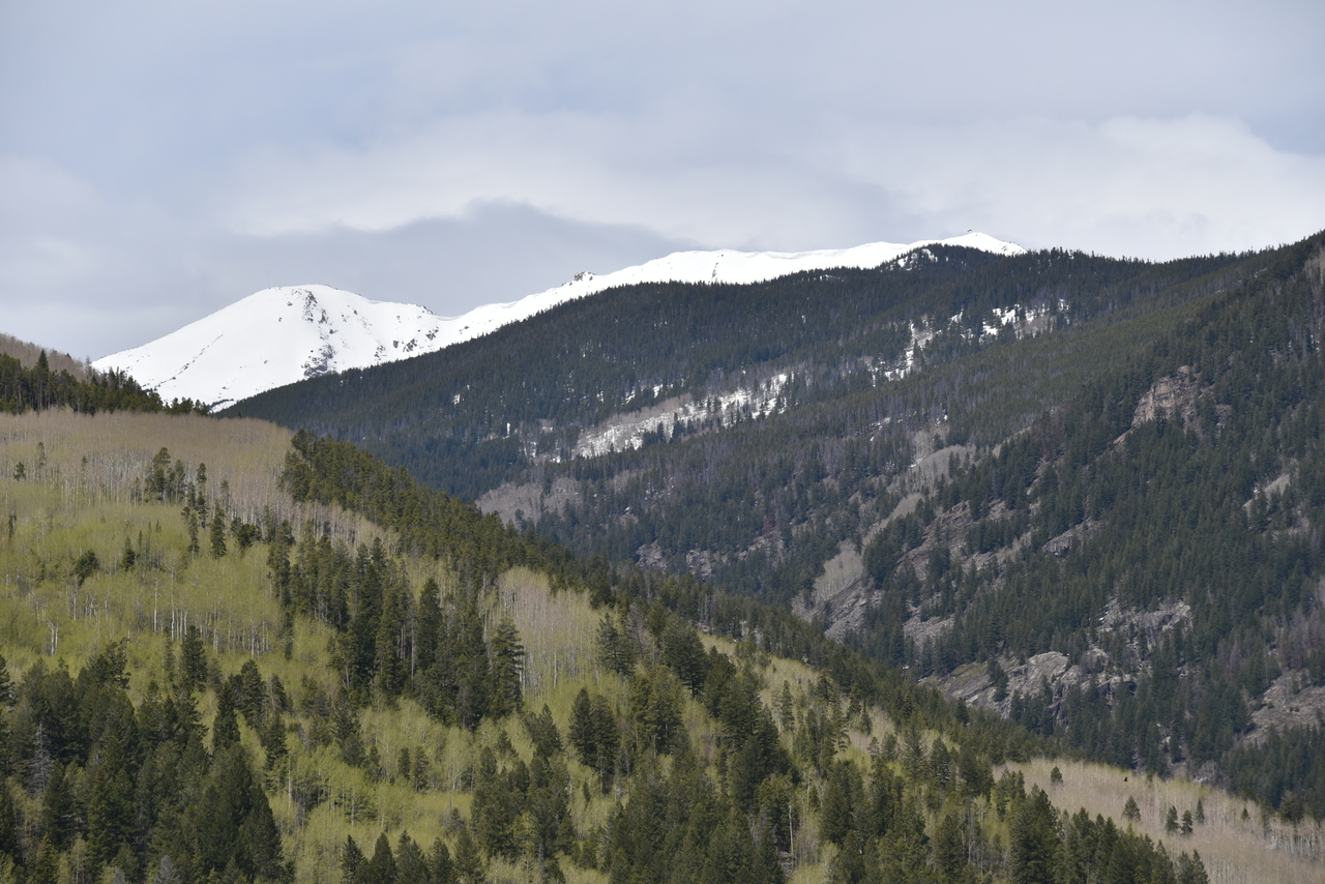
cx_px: 662
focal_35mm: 170
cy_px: 442
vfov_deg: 8.1
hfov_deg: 12.1
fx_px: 6258
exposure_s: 1/400
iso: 100
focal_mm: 170
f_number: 10
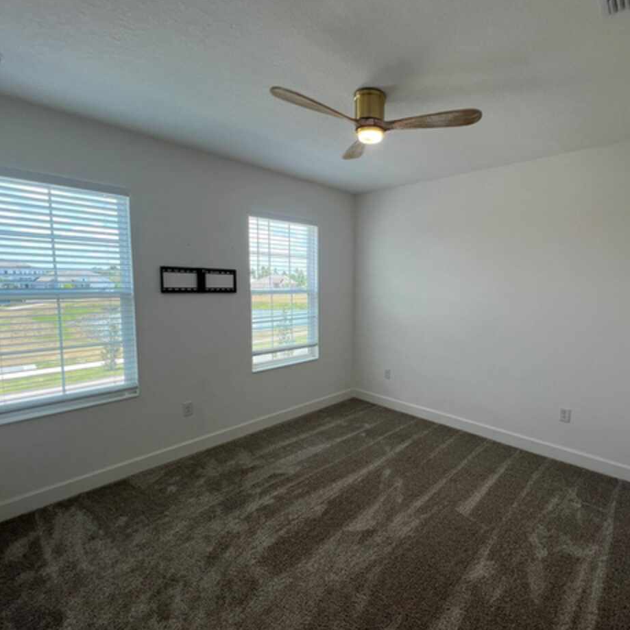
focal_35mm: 16
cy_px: 315
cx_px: 383
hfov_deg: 86.2
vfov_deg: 87.4
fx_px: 329
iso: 32
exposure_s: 1/120
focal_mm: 1.57
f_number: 1.8
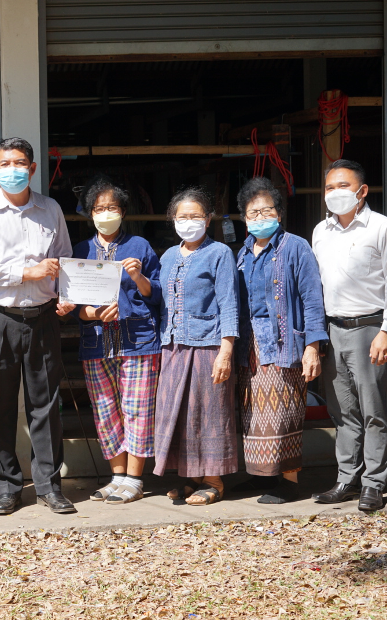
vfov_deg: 26.8
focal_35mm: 77
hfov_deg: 16.5
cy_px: 308
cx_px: -28
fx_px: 1299
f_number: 5.6
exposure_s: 1/320
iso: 100
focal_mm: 50
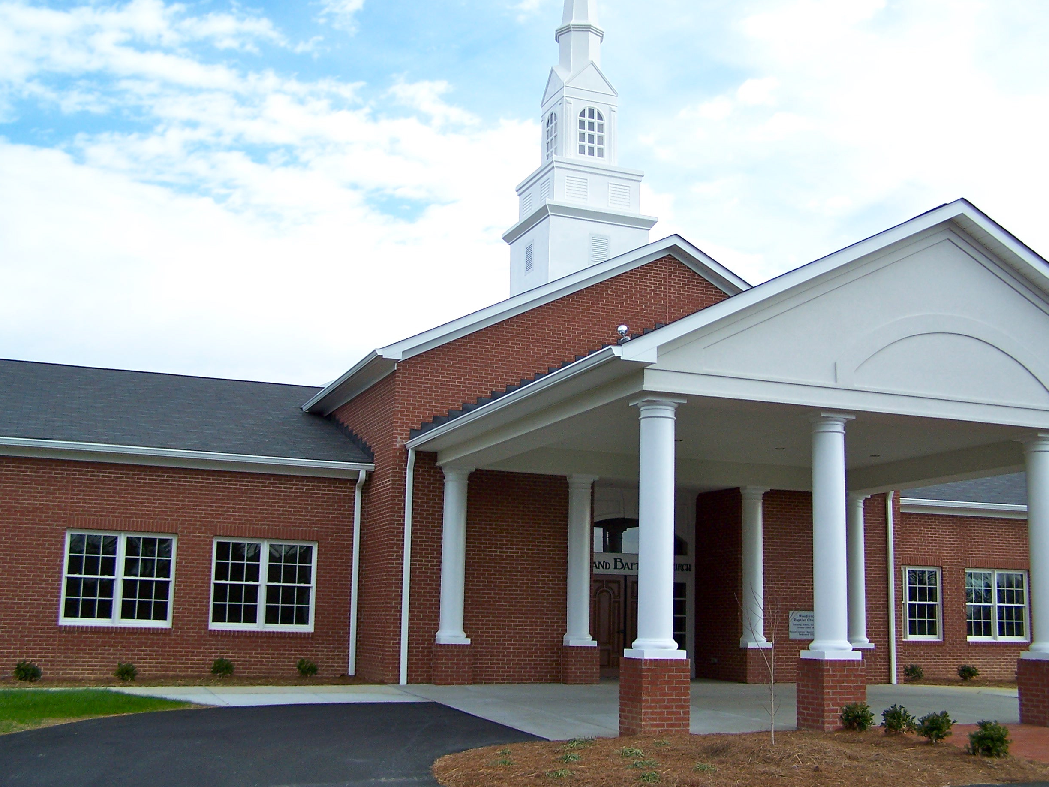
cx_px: 535
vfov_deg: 36.0
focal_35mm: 40
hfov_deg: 46.8
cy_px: 385
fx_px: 1212
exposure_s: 1/750
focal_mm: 6.3
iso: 80
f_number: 2.8
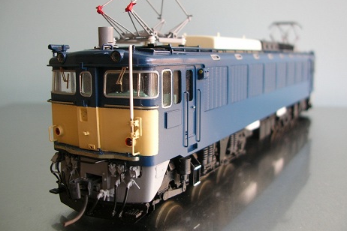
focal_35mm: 39
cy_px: 106
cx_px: 179
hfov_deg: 49.5
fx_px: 376
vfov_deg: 34.2
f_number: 2.8
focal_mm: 5.8
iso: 50
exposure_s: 1/25.5
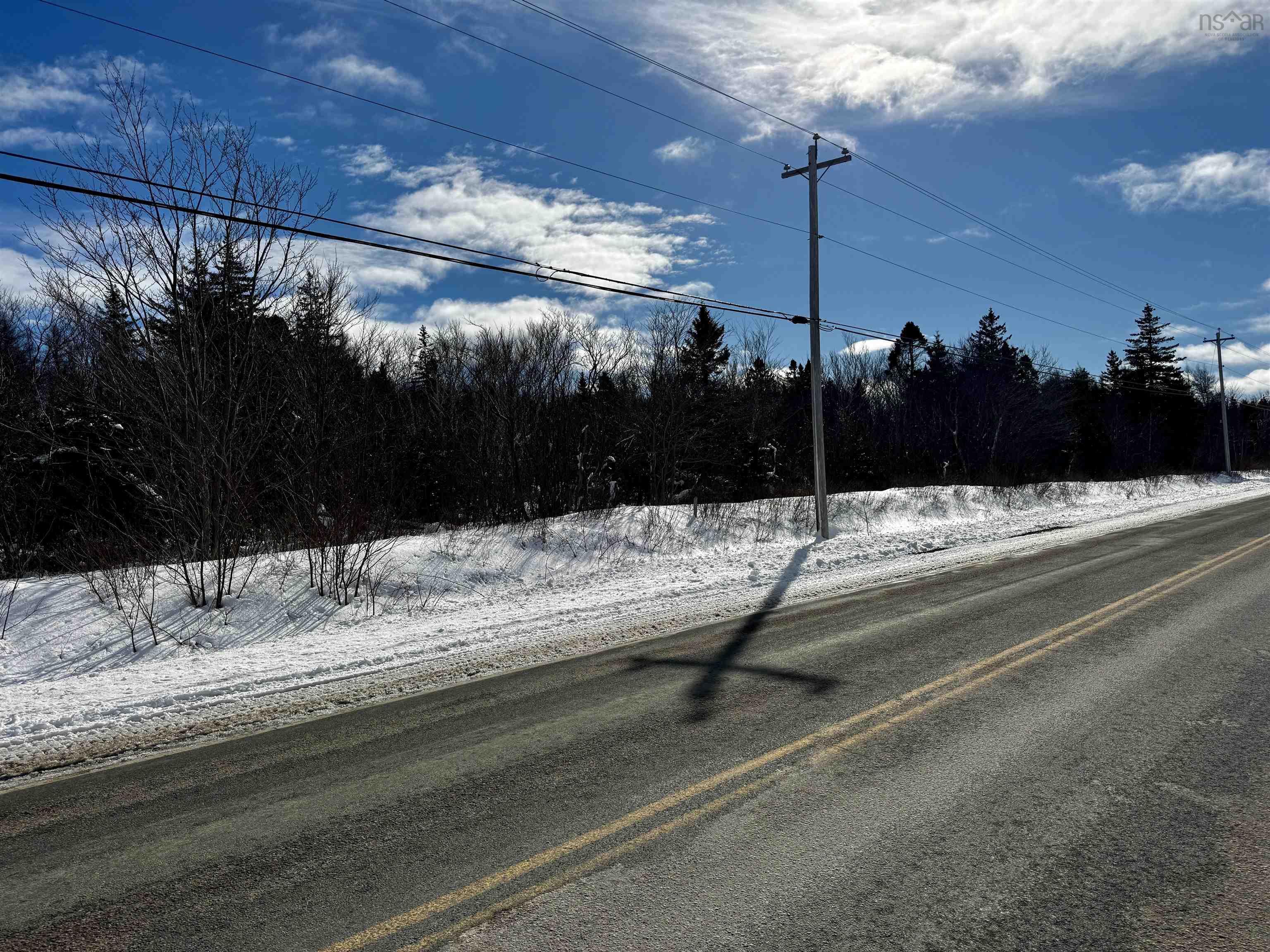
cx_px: 635
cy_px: 476
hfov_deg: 71.6
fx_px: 881
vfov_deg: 56.8
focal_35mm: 24
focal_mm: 6.76
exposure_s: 1/12346
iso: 64
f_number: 1.78
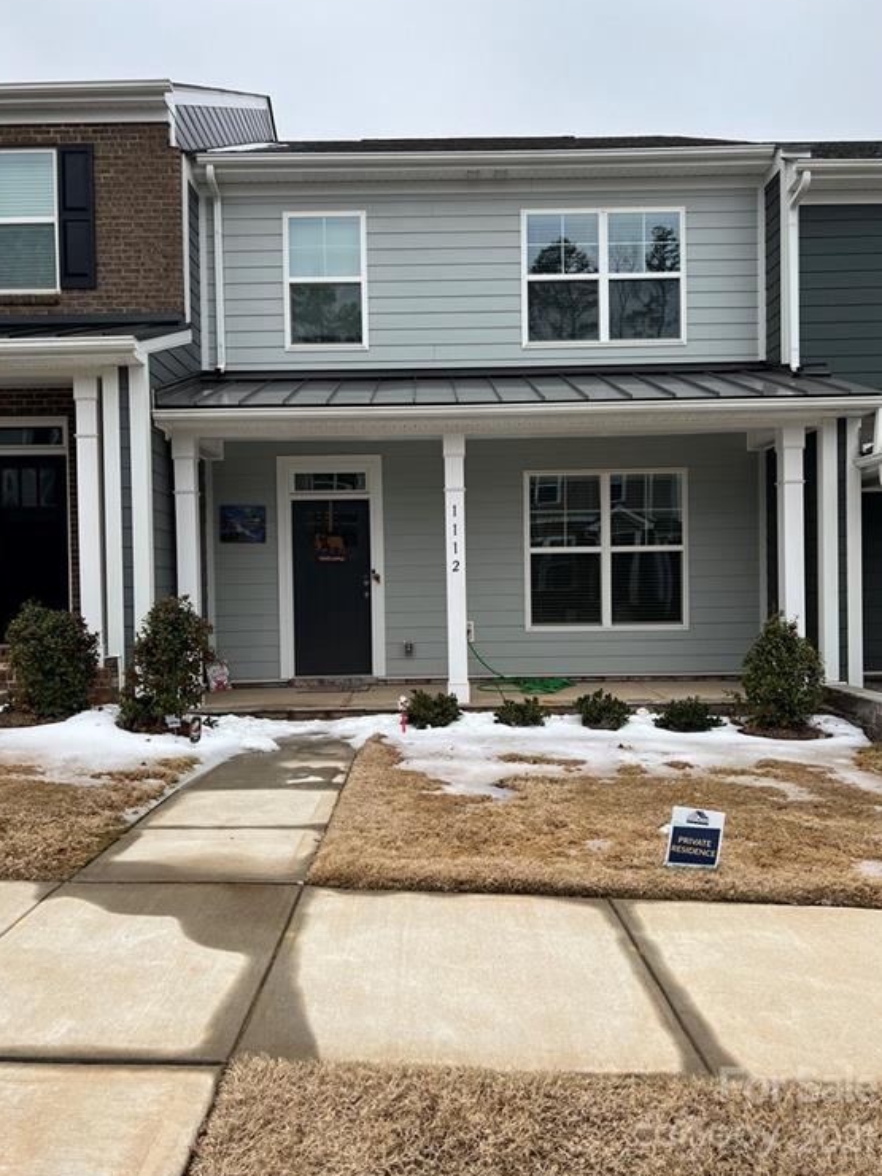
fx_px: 917
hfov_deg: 51.4
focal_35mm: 27
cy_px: 586
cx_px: 442
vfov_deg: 65.3
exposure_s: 1/497
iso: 50
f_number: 1.5
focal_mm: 5.7
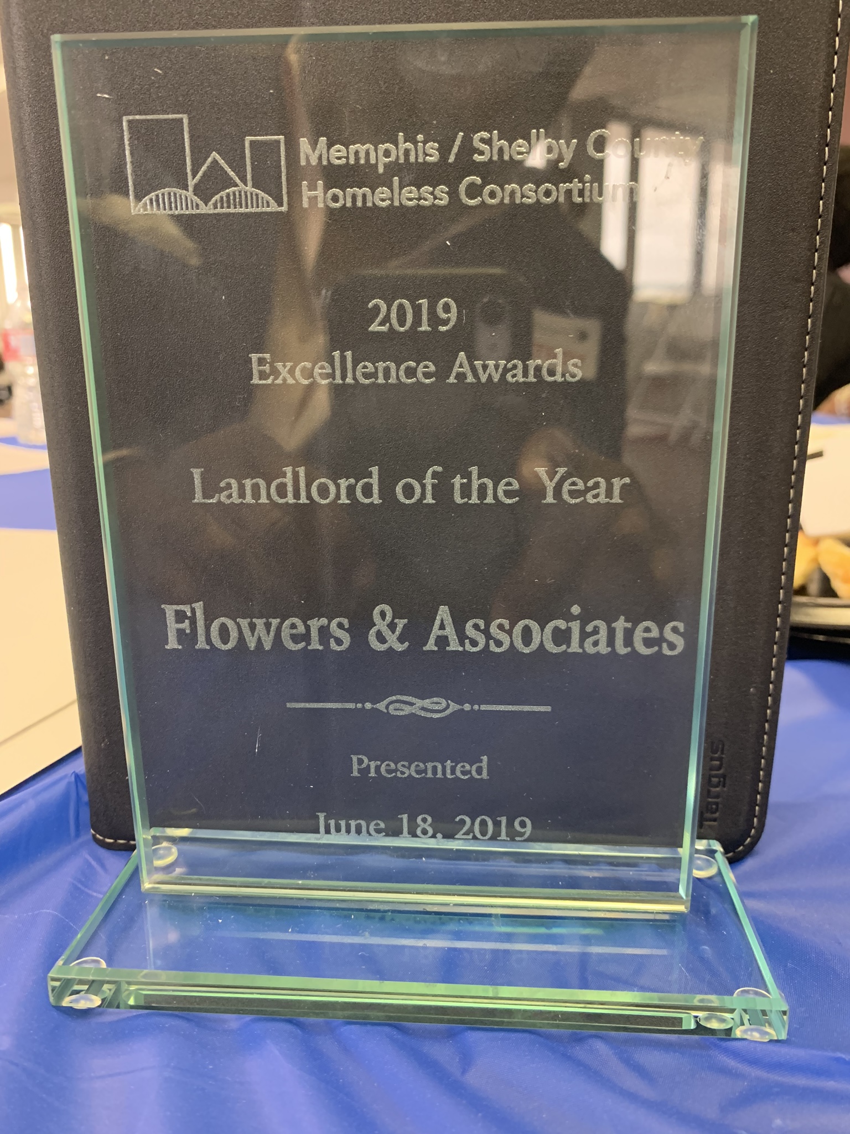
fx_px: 851
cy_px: 567
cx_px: 425
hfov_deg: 53.1
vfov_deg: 67.3
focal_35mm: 26
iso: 320
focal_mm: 4.25
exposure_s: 1/40
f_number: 1.8
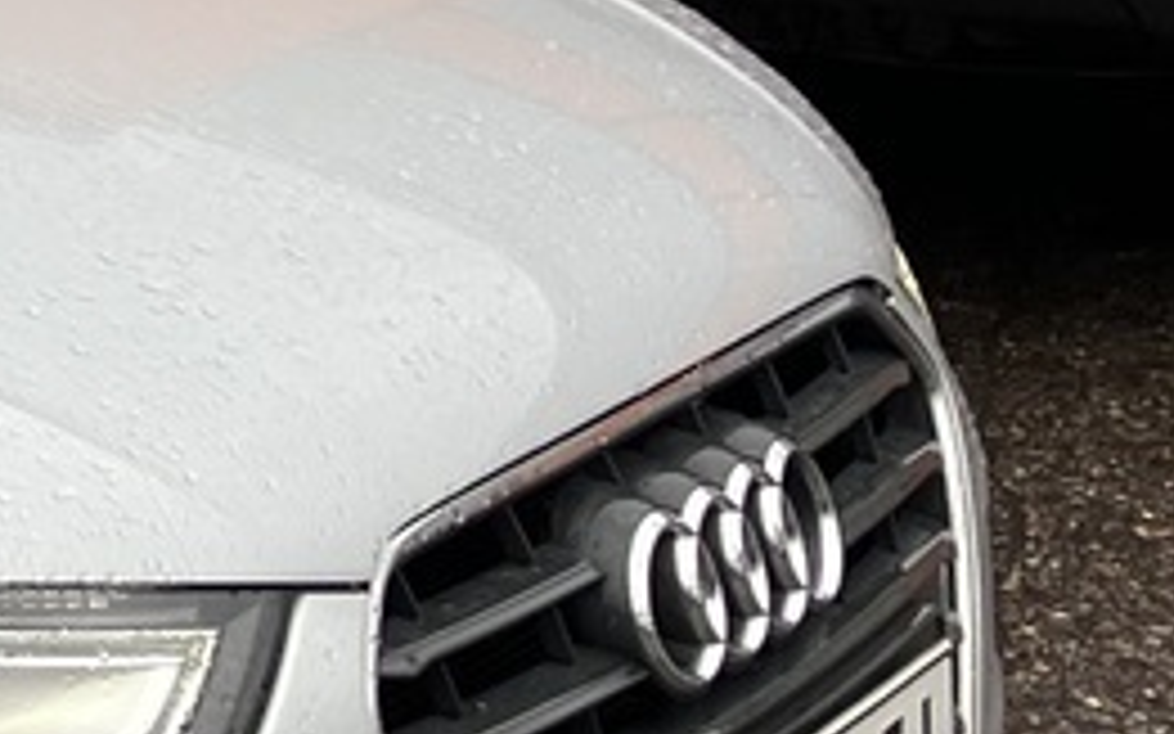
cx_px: -1336
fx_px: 5246
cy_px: -419
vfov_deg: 7.8
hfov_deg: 11.3
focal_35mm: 164
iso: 25
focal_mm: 3.99
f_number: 1.8
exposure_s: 1/121
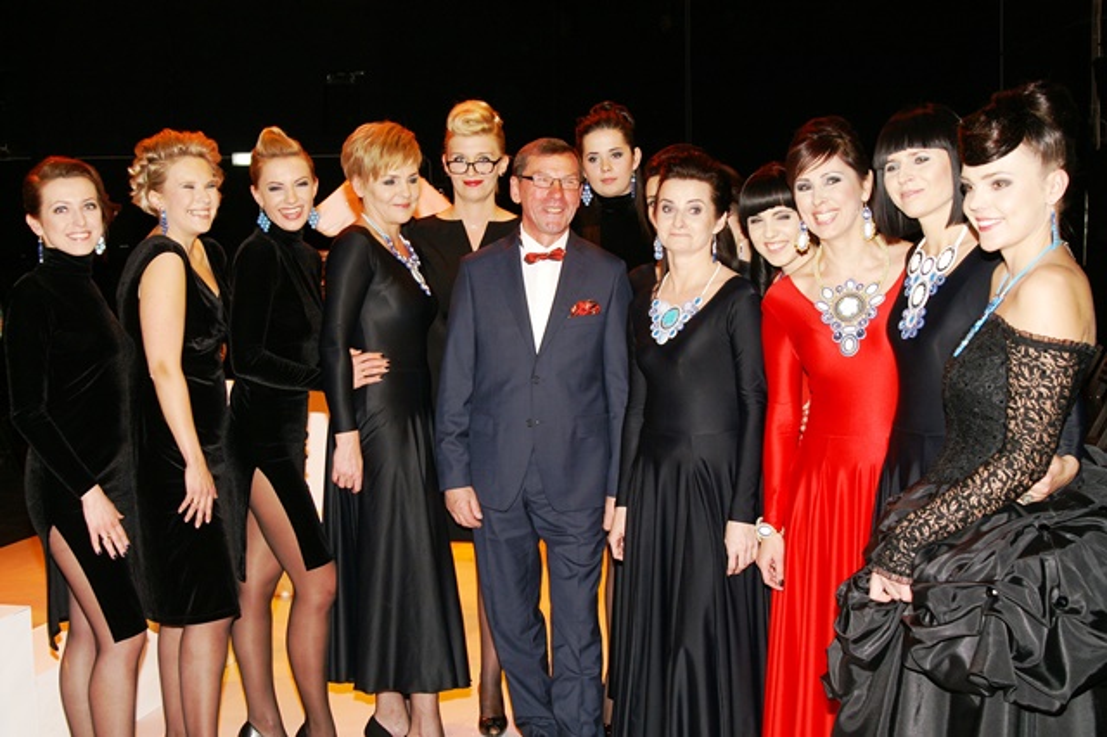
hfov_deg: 43.6
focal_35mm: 45
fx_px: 1383
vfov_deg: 29.8
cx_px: 554
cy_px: 368
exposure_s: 1/60
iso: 200
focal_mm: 30
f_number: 5.6
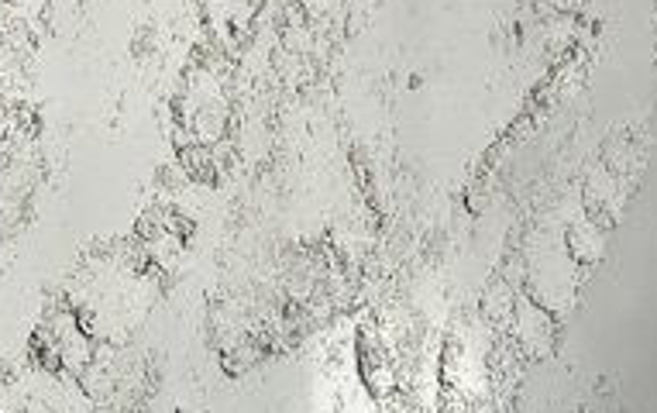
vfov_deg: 9.1
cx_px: 306
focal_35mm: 144
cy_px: 62
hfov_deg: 14.5
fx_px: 2582
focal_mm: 5.7
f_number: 1.5
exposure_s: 1/1029
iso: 50
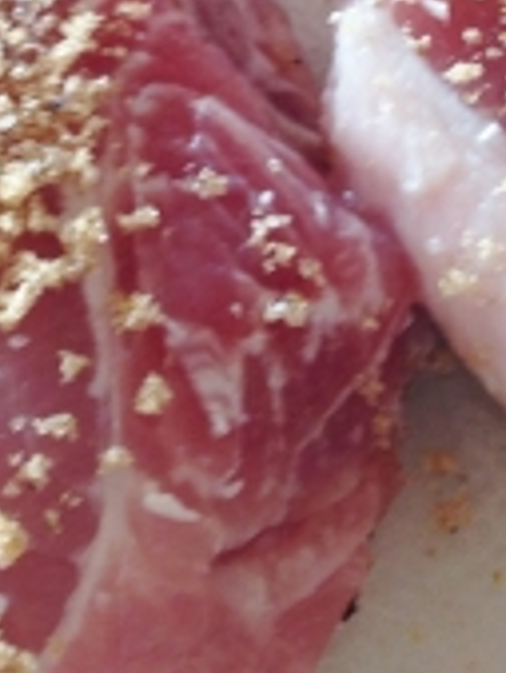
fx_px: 2433
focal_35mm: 125
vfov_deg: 15.5
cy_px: 40
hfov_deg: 11.8
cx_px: 104
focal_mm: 4.12
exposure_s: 1/20
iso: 50
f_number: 2.4
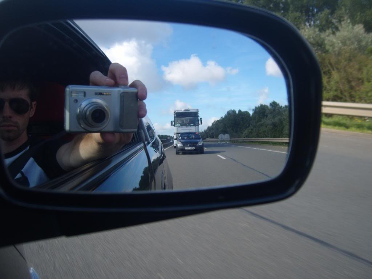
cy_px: 140
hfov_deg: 52.6
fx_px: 376
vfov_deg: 40.7
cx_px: 186
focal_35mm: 35
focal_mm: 7.4
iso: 80
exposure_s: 1/125
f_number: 7.1
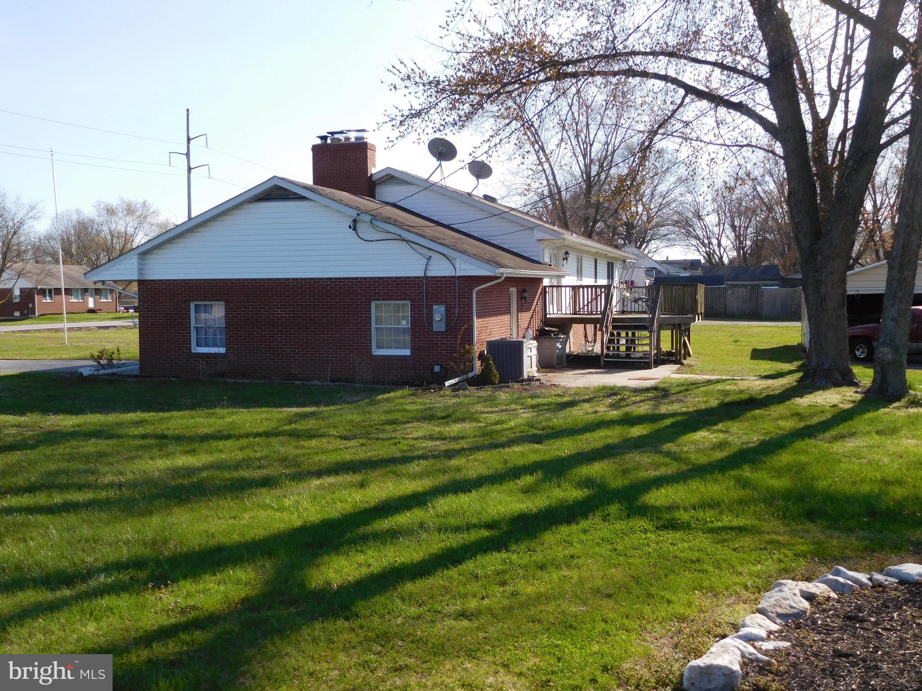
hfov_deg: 52.6
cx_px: 461
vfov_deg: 40.7
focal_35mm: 35
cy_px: 346
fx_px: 932
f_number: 3.8
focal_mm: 6.2
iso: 125
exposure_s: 1/640
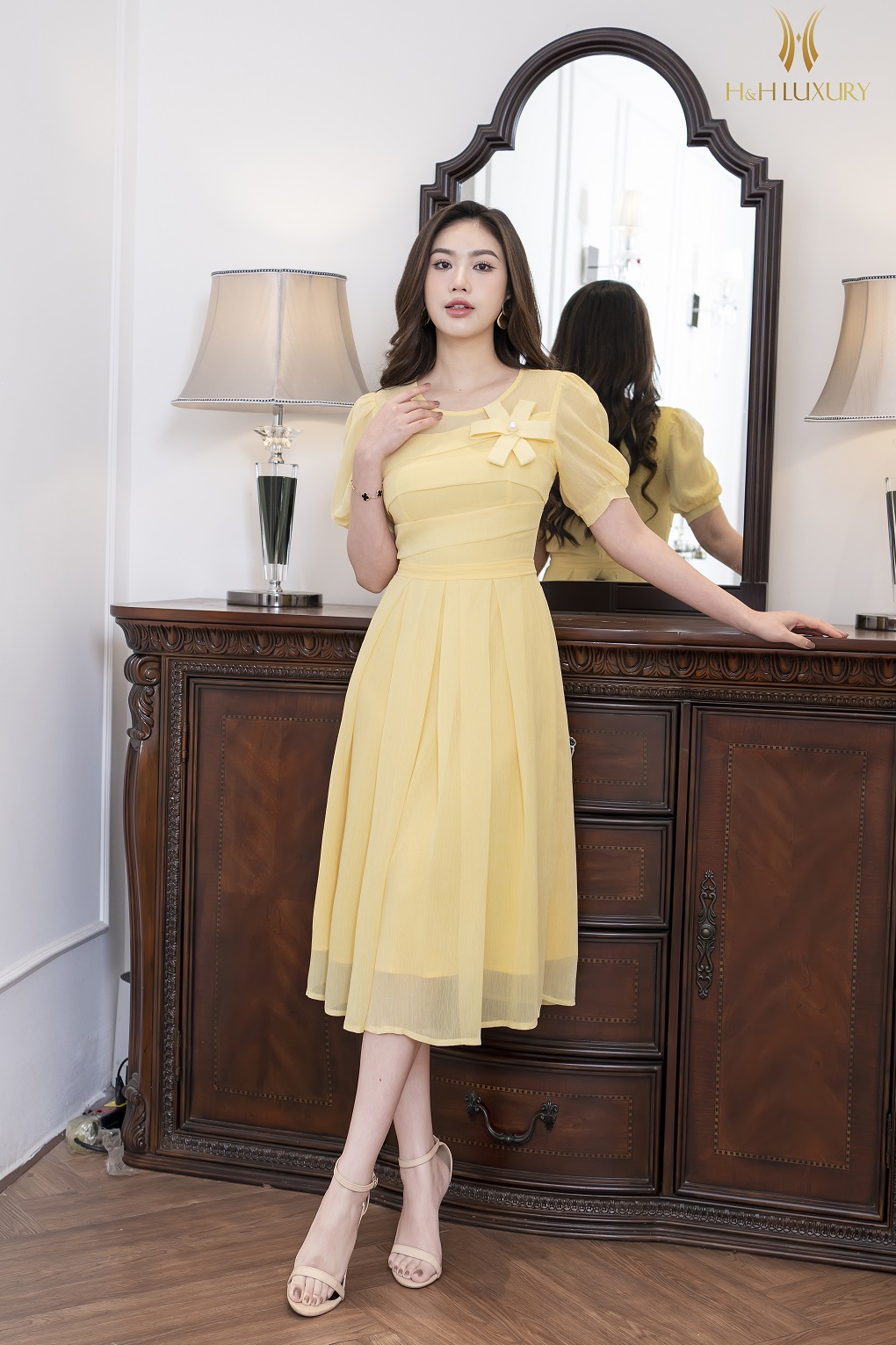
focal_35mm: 53
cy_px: 668
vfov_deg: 37.5
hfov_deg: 25.5
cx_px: 456
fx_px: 1979
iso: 250
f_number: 3.5
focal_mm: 35
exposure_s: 1/125
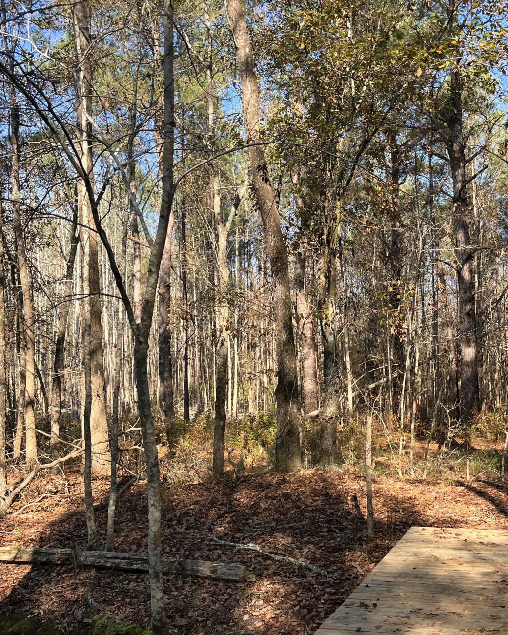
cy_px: 363
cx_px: 280
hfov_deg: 38.2
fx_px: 733
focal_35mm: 39
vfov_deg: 46.7
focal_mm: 5.1
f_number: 1.6
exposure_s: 1/520
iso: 50
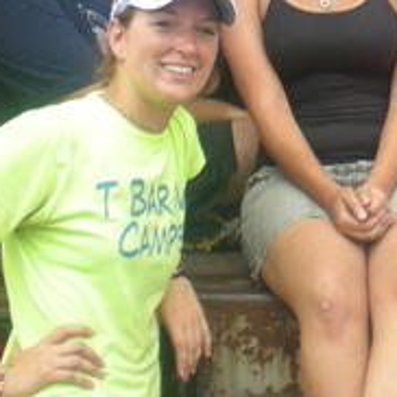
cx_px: 510
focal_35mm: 118
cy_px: -72
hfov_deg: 14.2
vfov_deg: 14.3
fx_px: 1531
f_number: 3.1
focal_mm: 6.3
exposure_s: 1/196
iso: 64
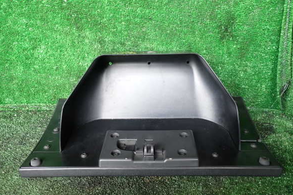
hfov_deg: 58.7
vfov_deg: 41.1
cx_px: 148
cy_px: 102
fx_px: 260
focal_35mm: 32
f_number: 2.3
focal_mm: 5.4
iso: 200
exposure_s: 1/50
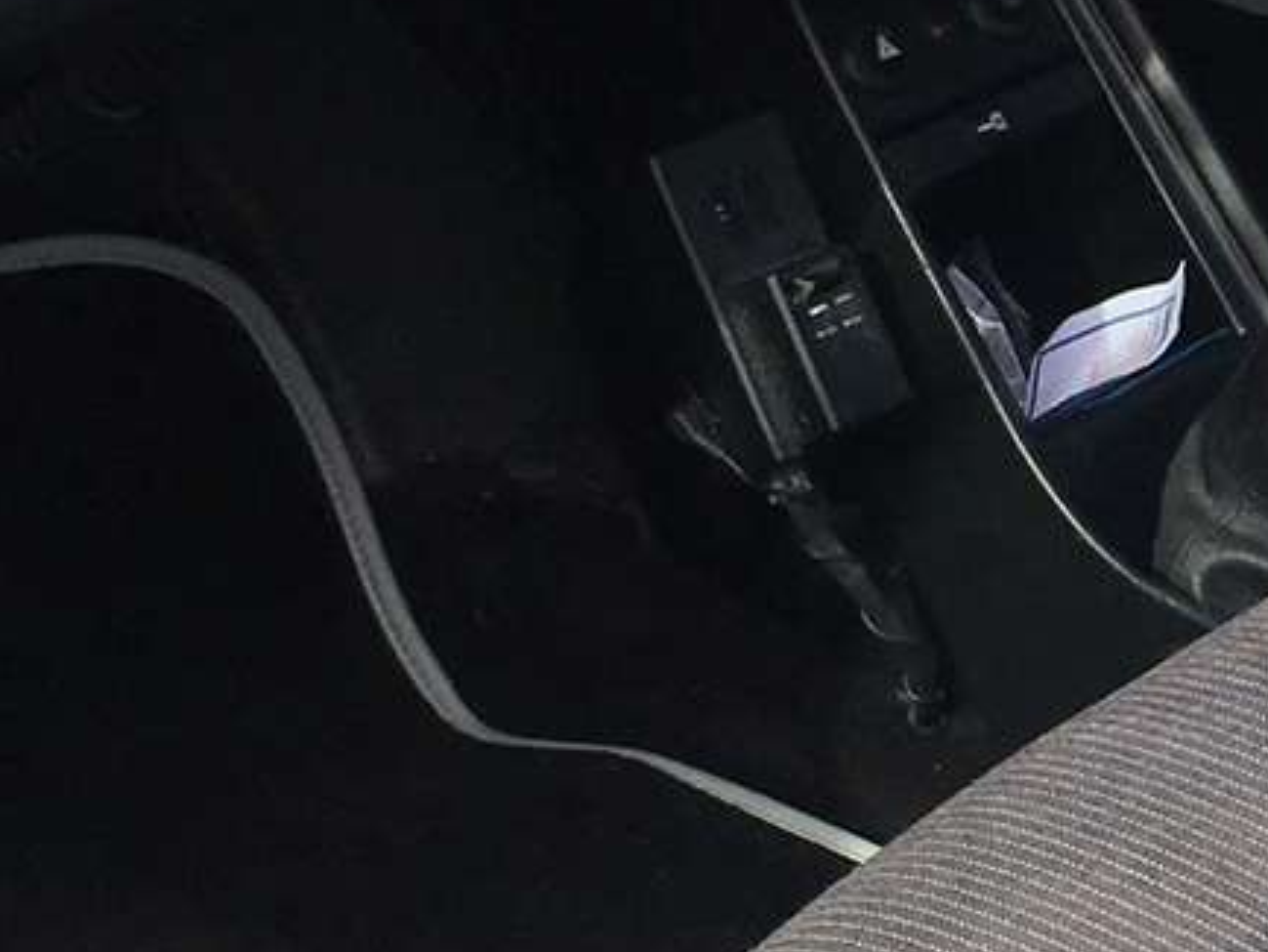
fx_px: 4910
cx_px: 1704
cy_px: 135
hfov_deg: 14.1
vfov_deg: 11.0
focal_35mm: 134
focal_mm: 4.15
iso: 25
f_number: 2.2
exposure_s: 1/565
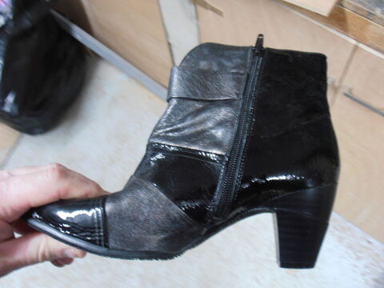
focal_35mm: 37
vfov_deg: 38.7
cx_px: 192
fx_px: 410
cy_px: 144
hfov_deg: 50.1
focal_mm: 6.61
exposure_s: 1/2
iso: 125
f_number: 3.9
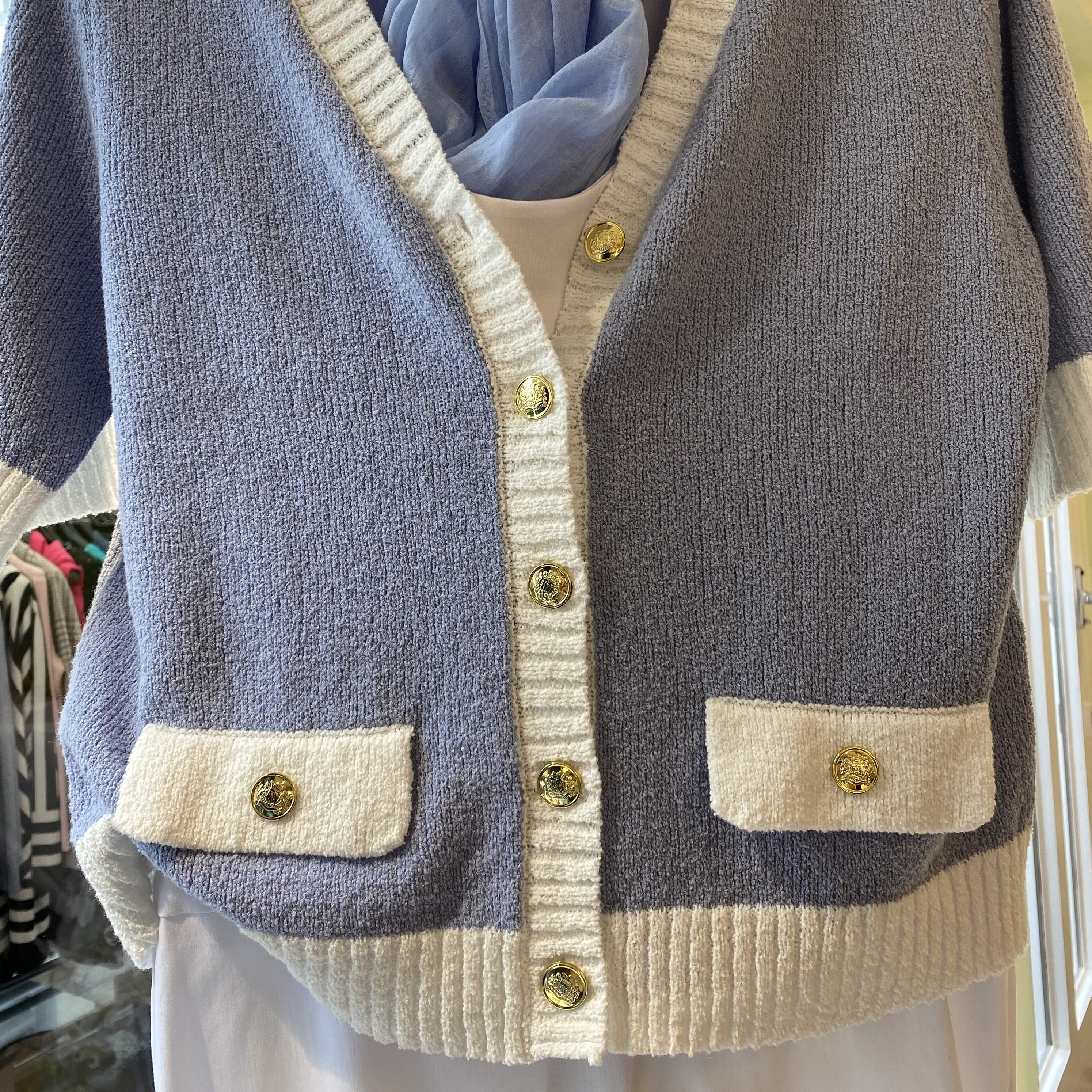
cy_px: 432
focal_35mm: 31
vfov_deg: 52.1
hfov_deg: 52.5
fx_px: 1106
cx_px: 544
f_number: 1.8
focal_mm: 4.25
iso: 64
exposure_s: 1/100
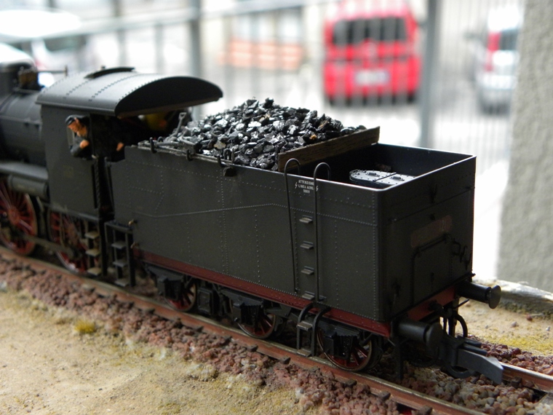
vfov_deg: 28.0
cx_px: 276
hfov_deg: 36.8
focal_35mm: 52
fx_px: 831
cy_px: 208
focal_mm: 9.2
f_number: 3.5
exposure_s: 1/71
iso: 279
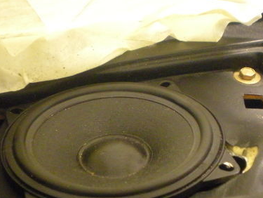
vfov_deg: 19.6
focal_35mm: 75
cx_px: 150
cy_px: 144
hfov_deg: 25.9
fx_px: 570
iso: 800
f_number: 3.5
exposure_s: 1/7.4
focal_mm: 7.4
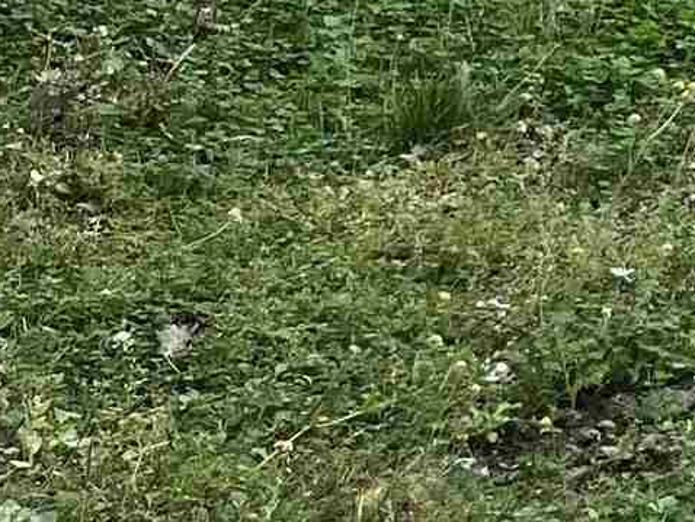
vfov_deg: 8.2
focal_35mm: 167
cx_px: 2217
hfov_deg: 9.1
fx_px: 3355
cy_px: -733
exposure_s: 1/718
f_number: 1.6
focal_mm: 5.1
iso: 50
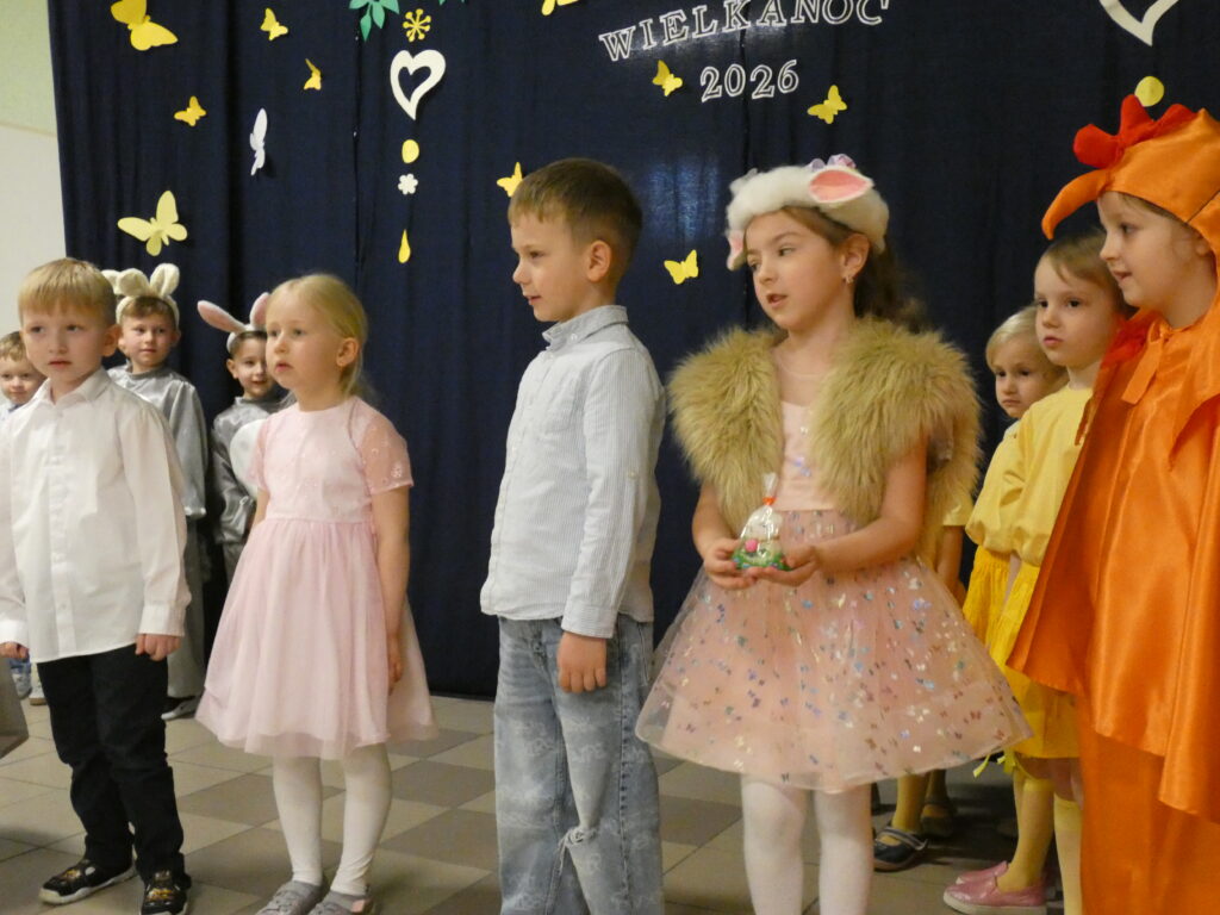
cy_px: 458
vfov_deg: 39.7
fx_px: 1269
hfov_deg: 51.4
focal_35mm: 36
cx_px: 610
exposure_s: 1/40
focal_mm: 6.5
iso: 1600
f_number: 3.5
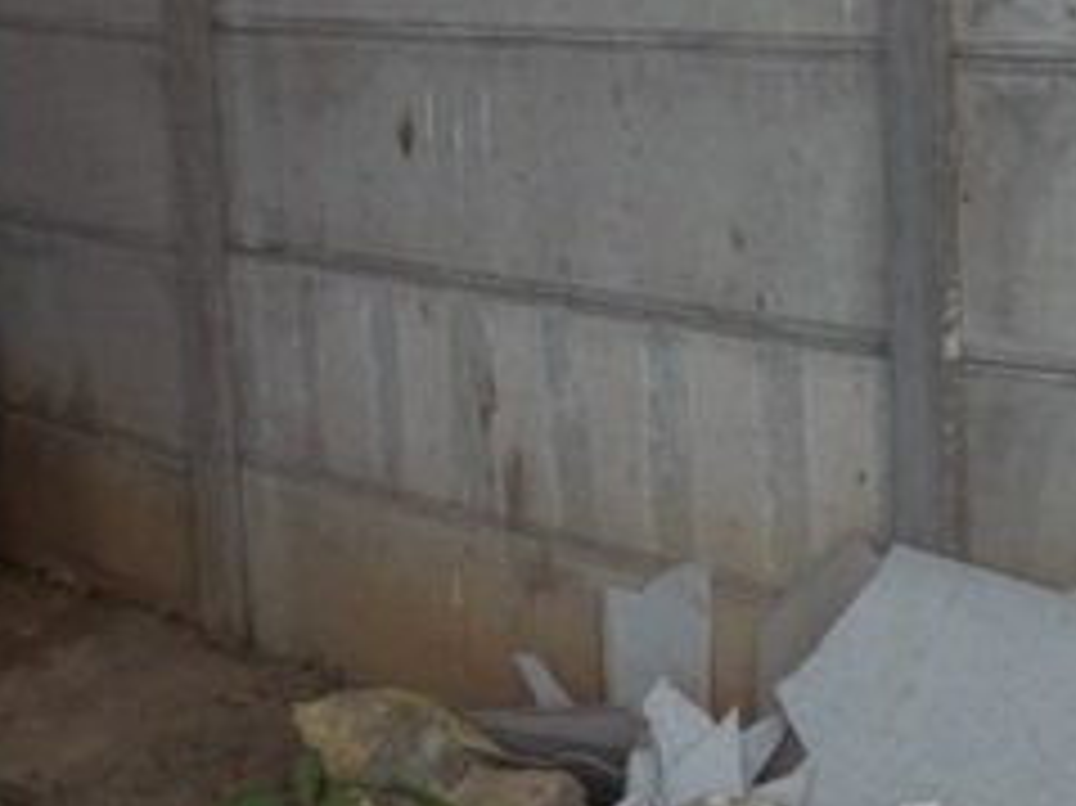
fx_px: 2144
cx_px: 725
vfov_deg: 20.8
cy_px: 74
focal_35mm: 69
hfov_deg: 28.0
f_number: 3.3
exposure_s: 1/250
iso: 64
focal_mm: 5.9
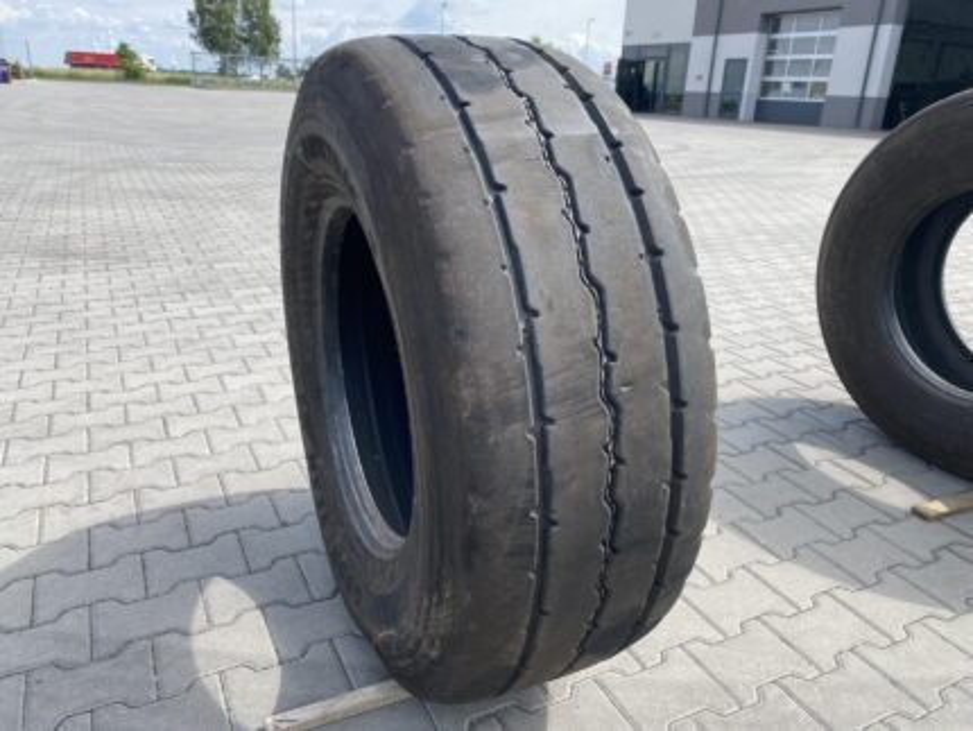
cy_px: 366
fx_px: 731
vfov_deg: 53.1
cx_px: 486
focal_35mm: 26
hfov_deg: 67.3
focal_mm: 4.25
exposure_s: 1/1377
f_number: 1.8
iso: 32
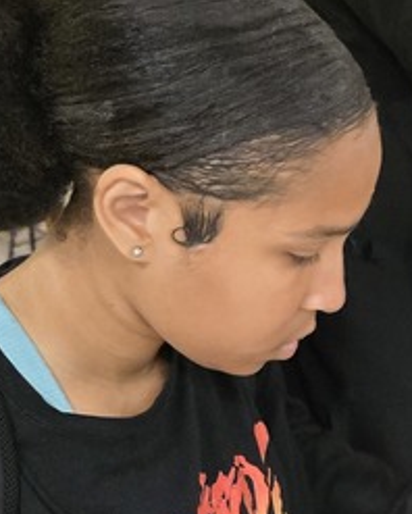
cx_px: 570
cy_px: 624
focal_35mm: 93
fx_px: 1416
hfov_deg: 15.6
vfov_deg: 19.3
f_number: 1.7
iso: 1000
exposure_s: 1/60
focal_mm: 6.3
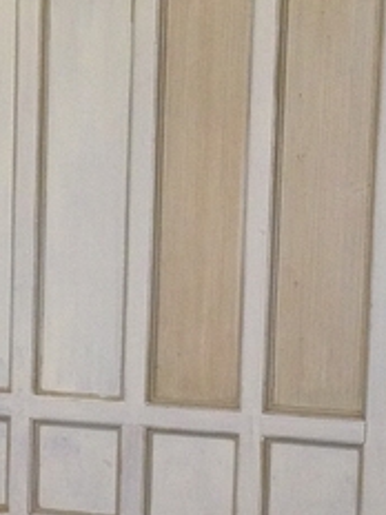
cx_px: 91
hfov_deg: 12.9
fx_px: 1695
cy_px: 395
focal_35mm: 114
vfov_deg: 17.2
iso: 200
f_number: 2.4
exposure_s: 1/20
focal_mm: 4.12
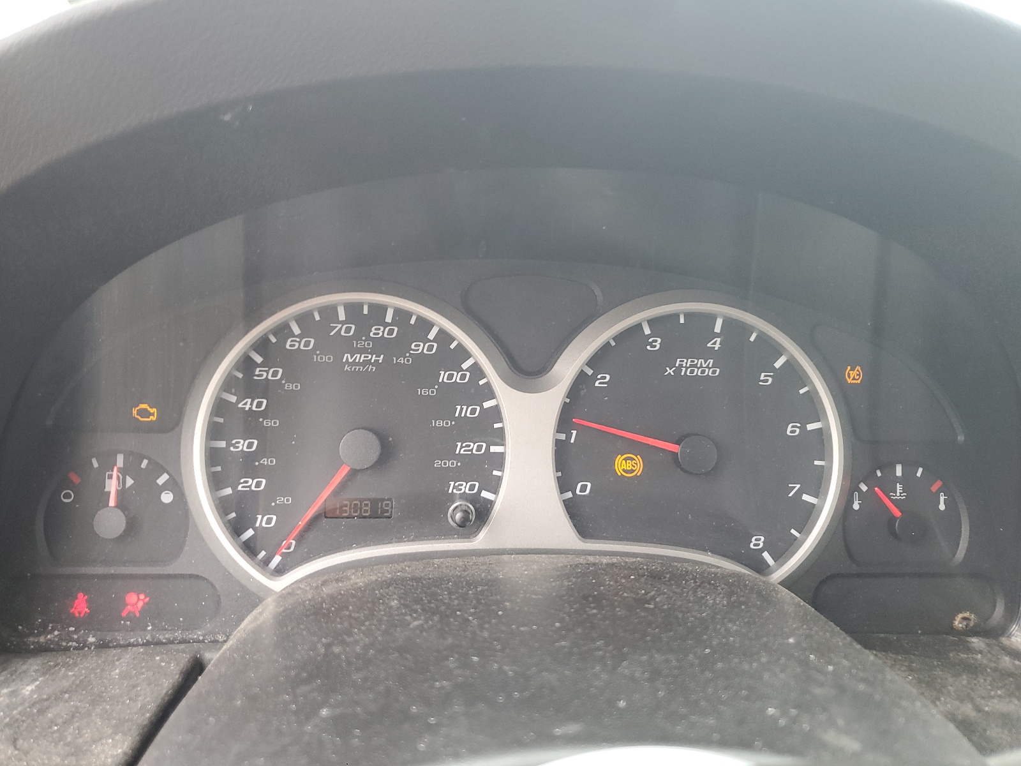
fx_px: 767
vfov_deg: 53.1
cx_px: 510
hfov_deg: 67.3
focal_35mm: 26
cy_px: 383
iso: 72
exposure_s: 1/60.2
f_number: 1.5
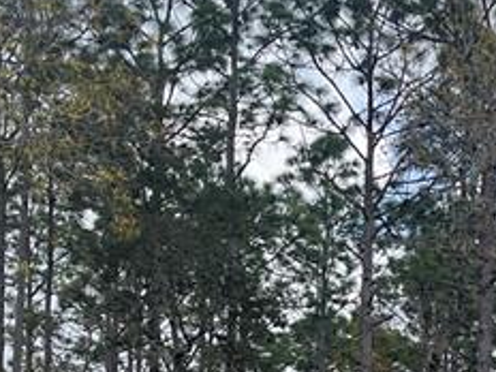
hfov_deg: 16.7
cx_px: 502
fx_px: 1648
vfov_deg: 12.2
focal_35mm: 115
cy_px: 590
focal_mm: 5.1
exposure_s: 1/1667
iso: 32
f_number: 1.6
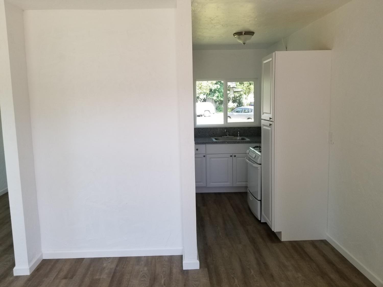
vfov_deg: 53.1
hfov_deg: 67.3
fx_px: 288
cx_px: 192
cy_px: 144
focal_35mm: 26
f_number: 1.7
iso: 64
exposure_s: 1/120
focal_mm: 4.25
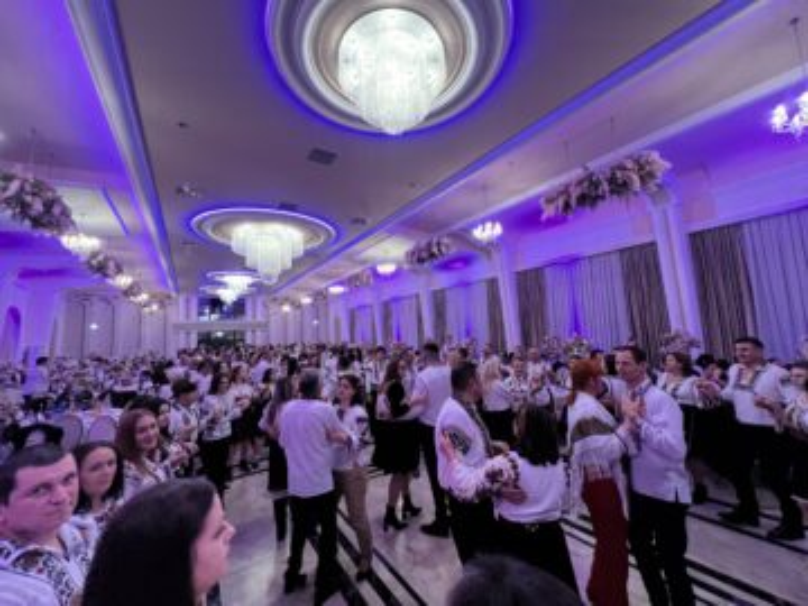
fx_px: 303
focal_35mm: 13
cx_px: 404
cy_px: 303
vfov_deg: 89.9
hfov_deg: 106.2
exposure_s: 1/50
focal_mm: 1.57
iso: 320
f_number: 1.8
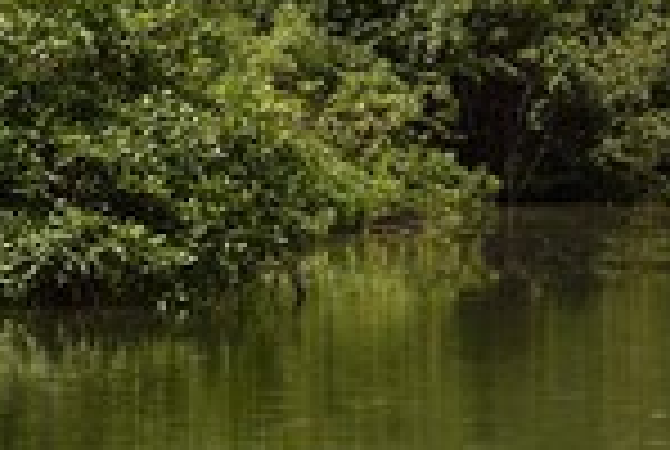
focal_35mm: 225
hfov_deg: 9.0
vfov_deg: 6.1
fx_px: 4196
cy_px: -32
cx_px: 868
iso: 400
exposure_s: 1/500
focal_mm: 80
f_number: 10
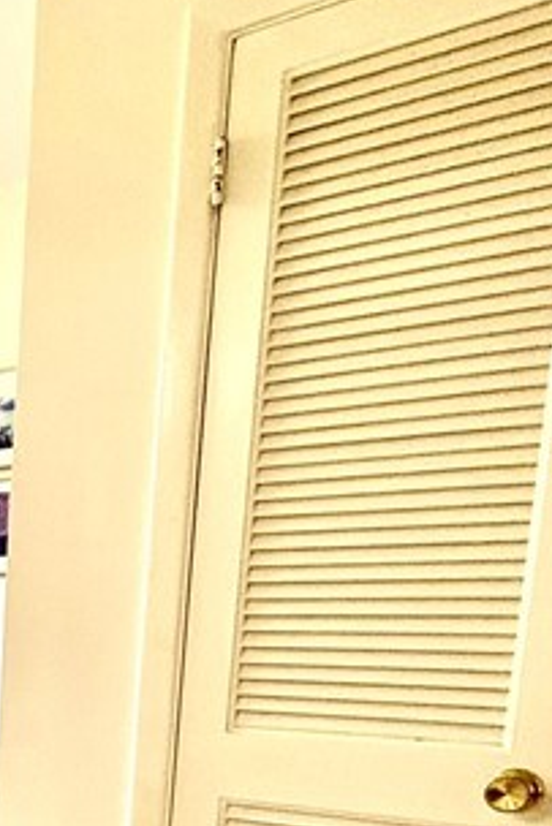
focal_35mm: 49
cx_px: -402
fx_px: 1126
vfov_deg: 37.0
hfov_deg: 20.6
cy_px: 785
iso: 400
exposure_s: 1/120
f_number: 2.2
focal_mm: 2.22
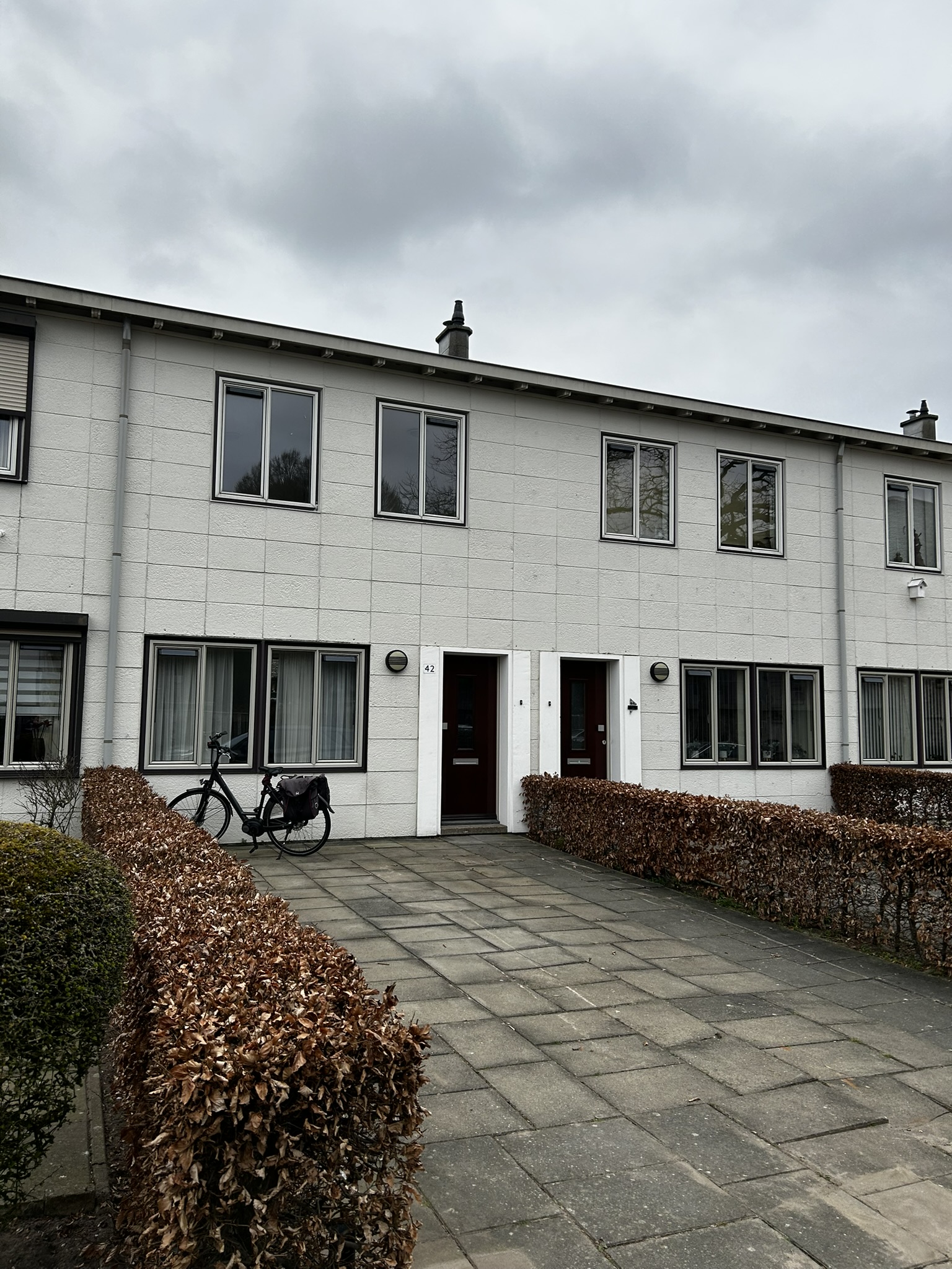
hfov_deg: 53.1
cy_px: 634
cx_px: 476
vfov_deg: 67.3
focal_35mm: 26
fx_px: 953
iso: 50
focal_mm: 5.7
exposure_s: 1/1412
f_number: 1.5
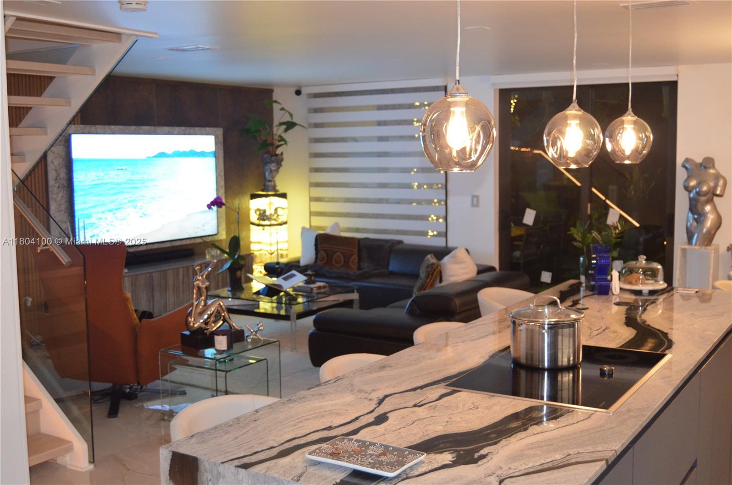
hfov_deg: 49.7
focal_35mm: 39
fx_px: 791
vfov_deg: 34.0
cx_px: 366
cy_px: 242
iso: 2200
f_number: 4
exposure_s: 1/60
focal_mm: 26
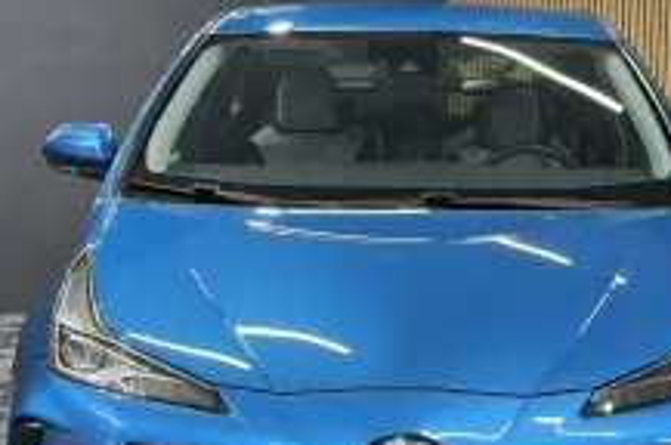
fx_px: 1545
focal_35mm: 83
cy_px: 340
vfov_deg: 16.3
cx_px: 430
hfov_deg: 24.4
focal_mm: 6.76
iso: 200
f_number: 1.78
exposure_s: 1/100
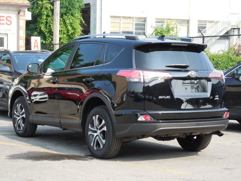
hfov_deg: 25.0
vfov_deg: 18.9
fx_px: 543
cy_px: 90
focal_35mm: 78
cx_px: 120
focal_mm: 14.1
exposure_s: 1/160
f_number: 4.5
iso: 125
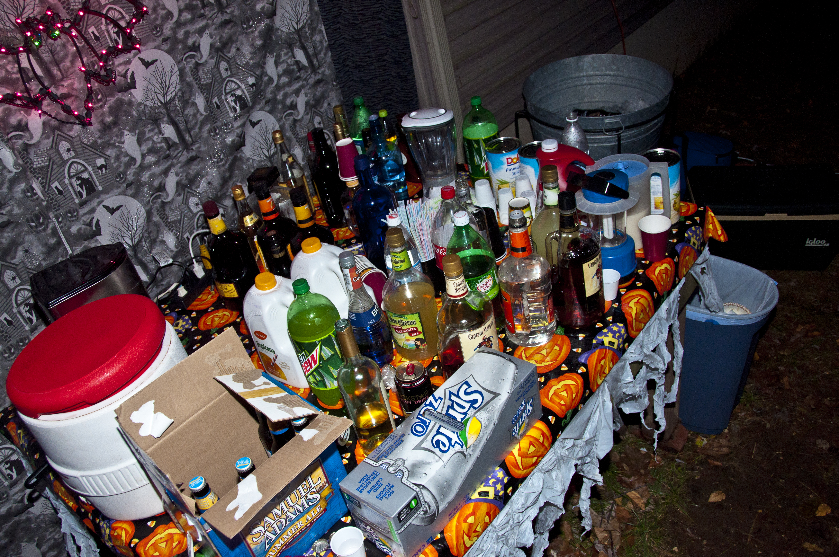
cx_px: 420
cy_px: 278
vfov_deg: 43.5
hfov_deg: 62.0
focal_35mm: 30
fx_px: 698
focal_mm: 20
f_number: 5.6
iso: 640
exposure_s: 1/60
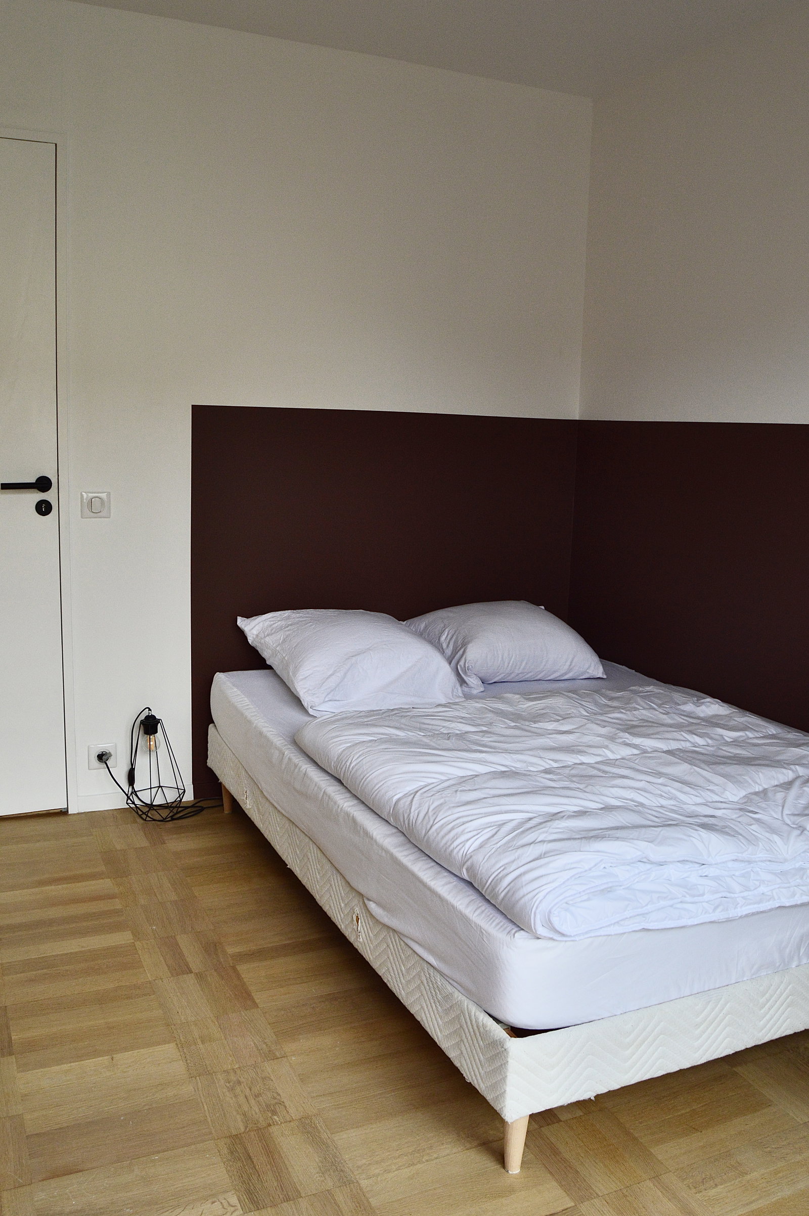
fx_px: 912
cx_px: 404
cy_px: 608
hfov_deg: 47.9
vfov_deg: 67.4
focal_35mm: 27
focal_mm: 18
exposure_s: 1/125
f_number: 9
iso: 400
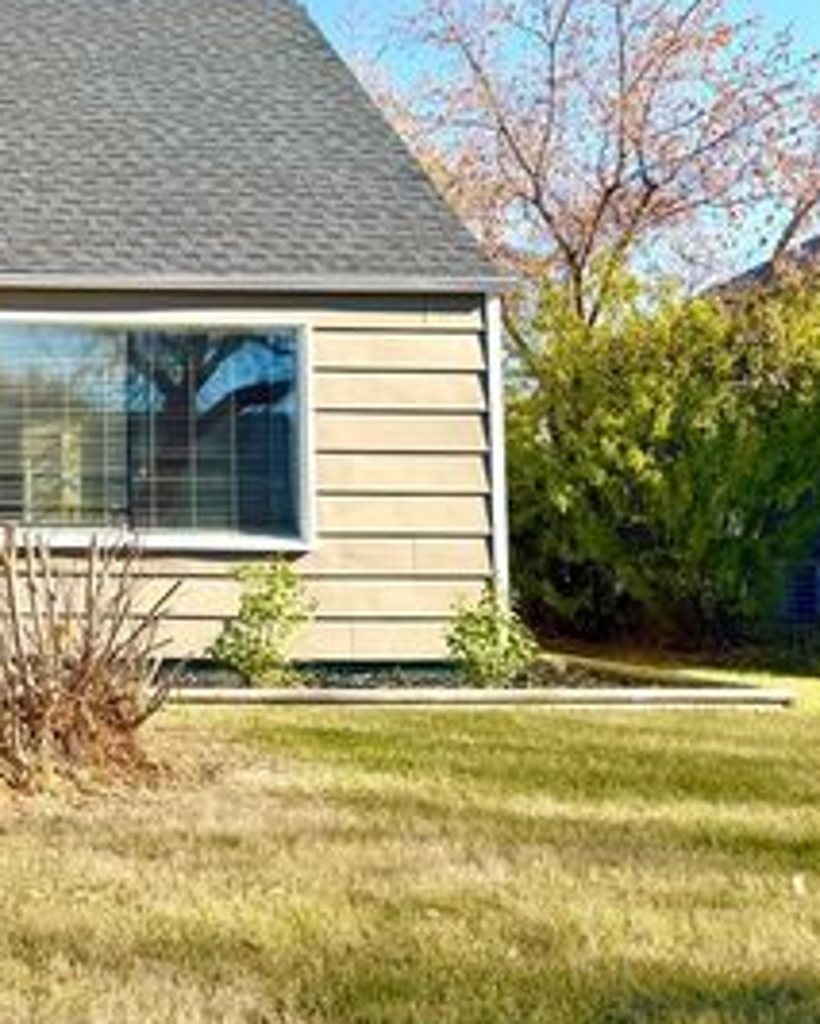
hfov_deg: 29.9
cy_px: 398
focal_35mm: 44
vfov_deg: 41.8
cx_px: -131
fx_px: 1334
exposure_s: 1/2801
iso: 80
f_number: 1.78
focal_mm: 6.76
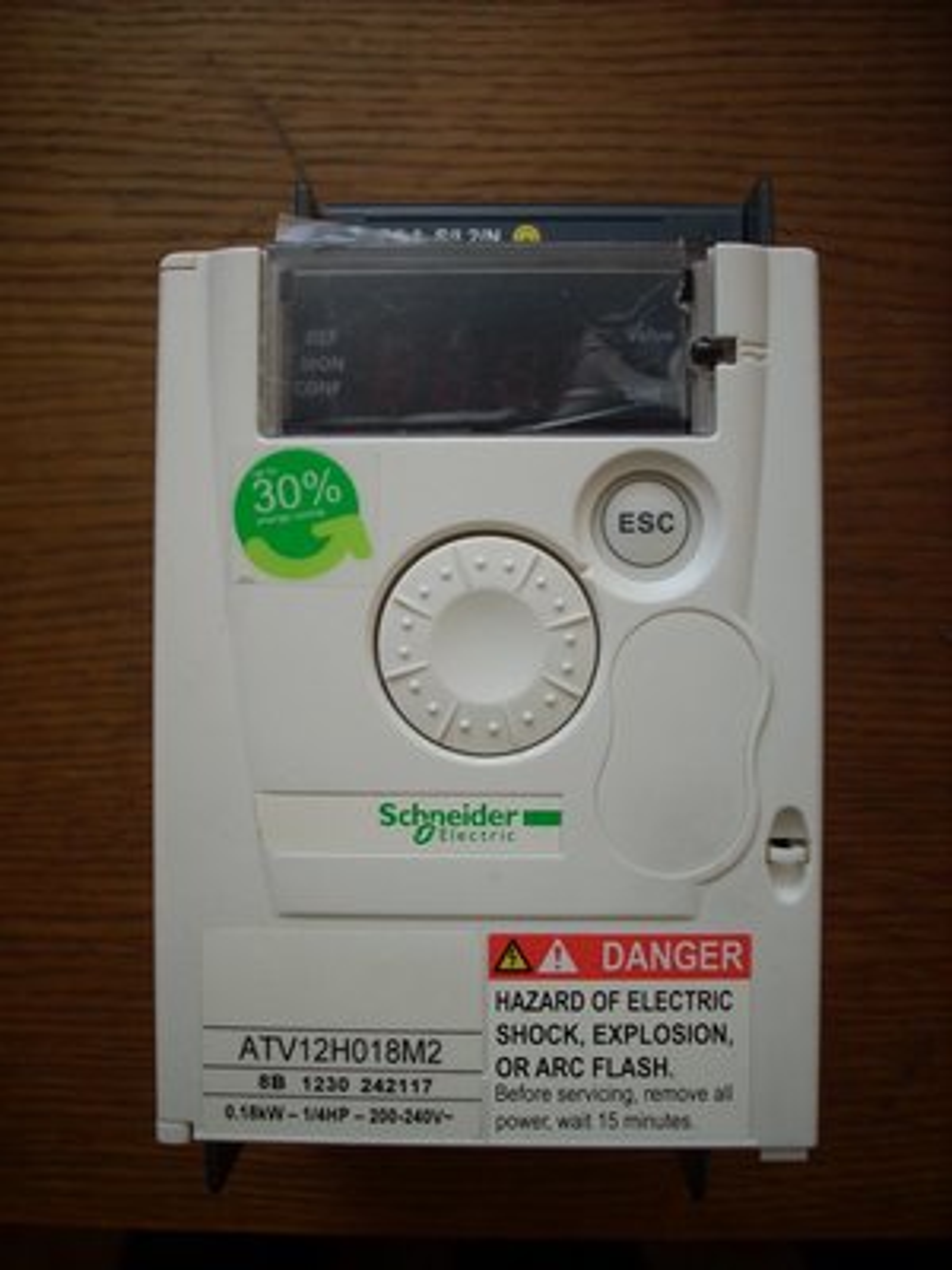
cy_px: 635
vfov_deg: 50.1
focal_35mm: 37
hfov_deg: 38.7
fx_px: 1357
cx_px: 476
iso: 64
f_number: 2.8
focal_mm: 6.2
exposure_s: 1/31.3
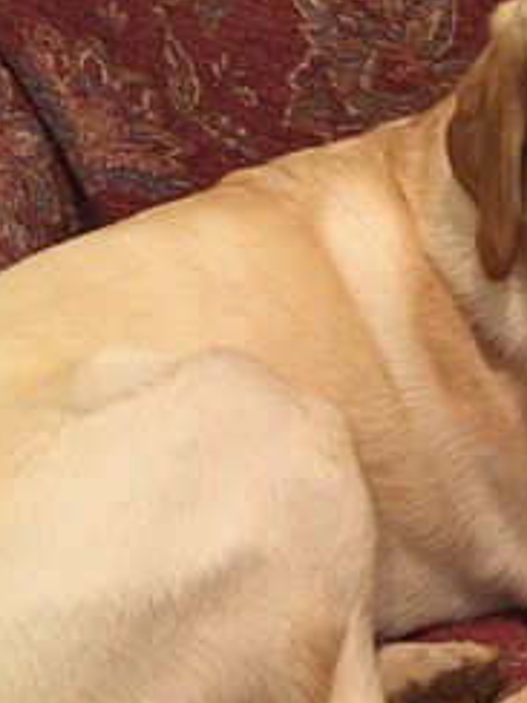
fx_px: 1157
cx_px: 418
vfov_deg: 33.0
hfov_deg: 25.2
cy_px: 547
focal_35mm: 57
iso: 200
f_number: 2.2
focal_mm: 4.15
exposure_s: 1/30
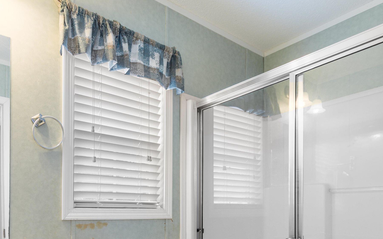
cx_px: 136
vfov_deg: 44.1
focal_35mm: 26
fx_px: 271
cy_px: 207
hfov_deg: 68.9
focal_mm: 10
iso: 100
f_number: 4.5
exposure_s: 1/3
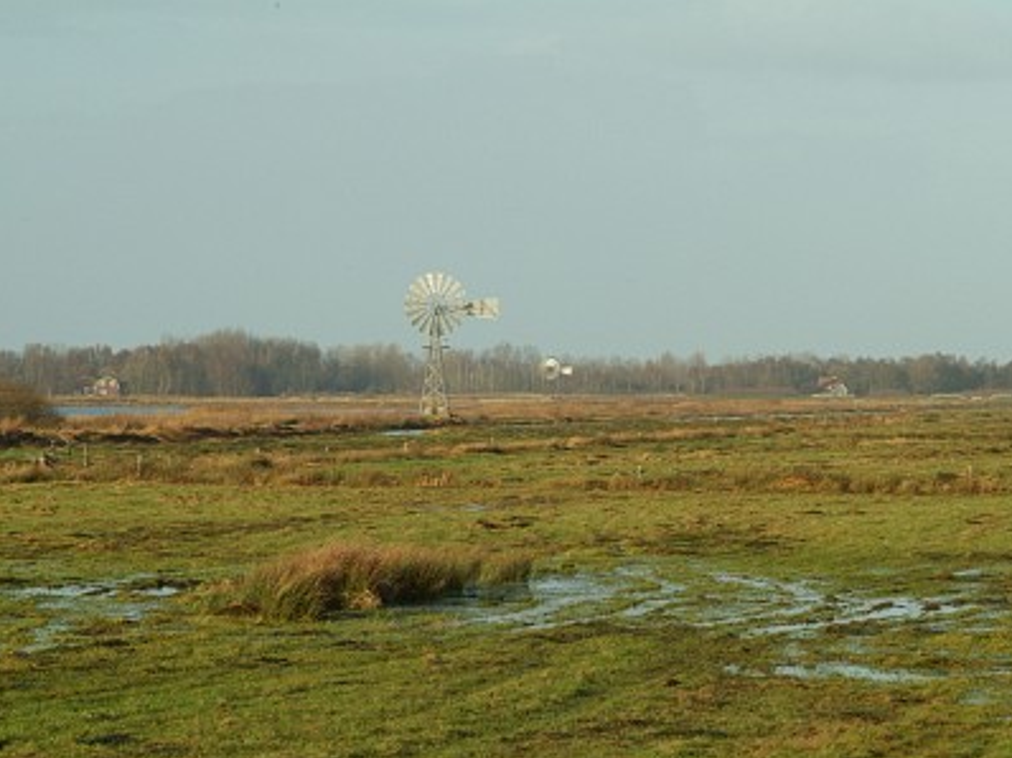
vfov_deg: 6.7
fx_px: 6457
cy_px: 380
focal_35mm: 221
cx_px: 486
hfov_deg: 9.0
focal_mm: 135
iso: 400
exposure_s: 1/250
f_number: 11
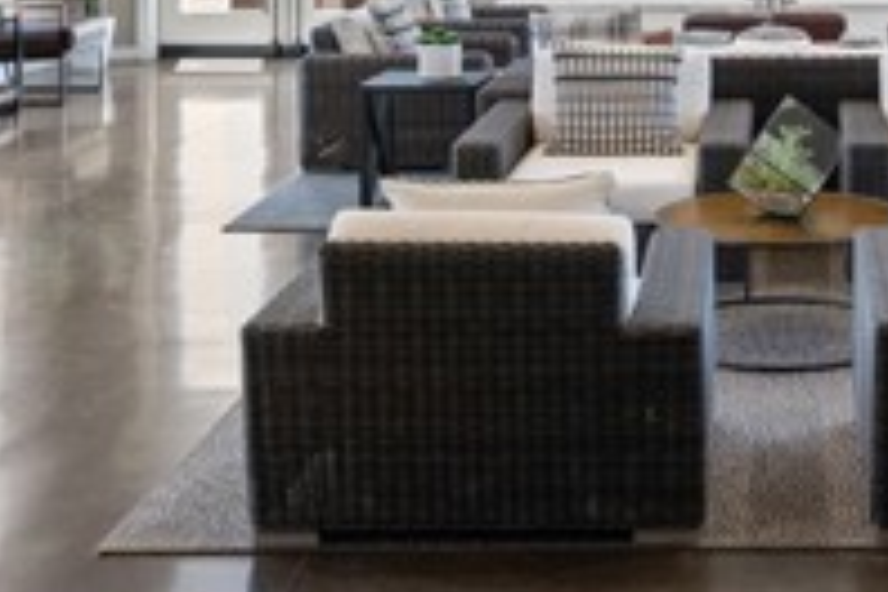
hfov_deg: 27.3
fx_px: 1751
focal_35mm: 71
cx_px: 816
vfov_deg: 18.0
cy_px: -168
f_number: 8
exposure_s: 1/5
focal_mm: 22
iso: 500
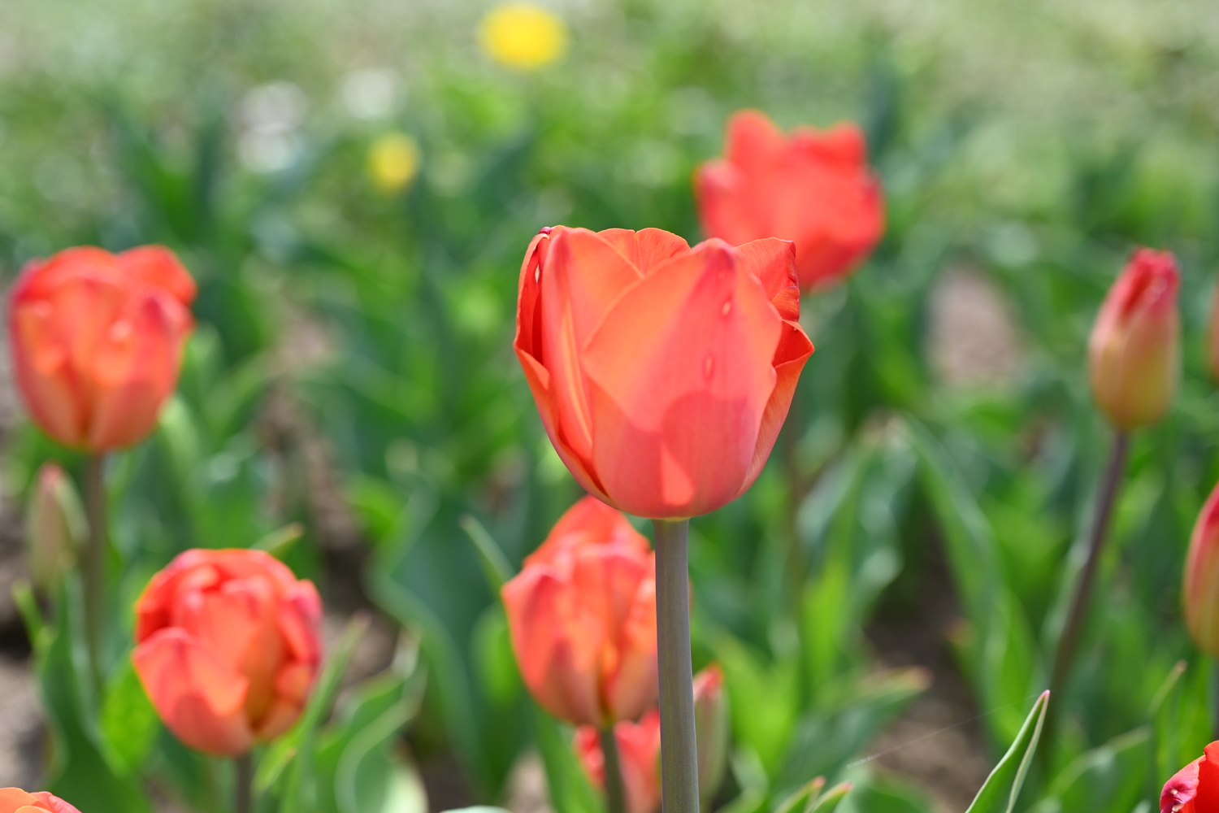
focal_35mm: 50
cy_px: 406
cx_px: 610
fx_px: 1693
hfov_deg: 39.6
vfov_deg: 27.0
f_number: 4.5
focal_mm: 50
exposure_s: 1/4000
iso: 640
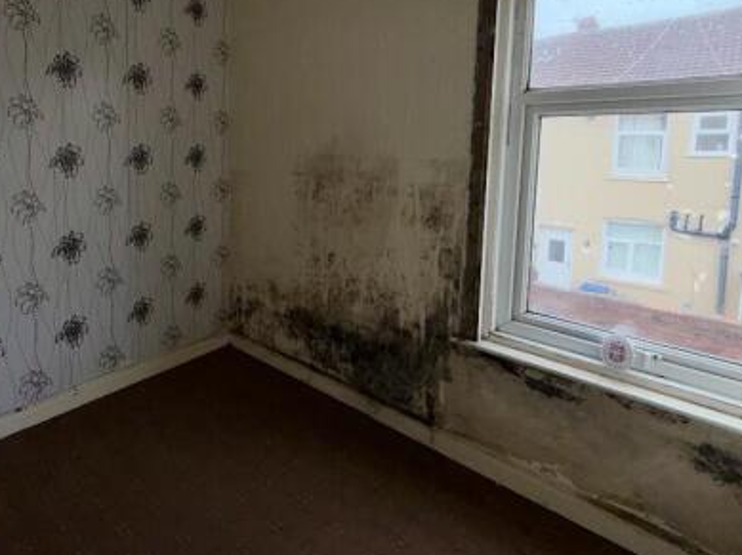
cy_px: 190
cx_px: 228
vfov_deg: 62.0
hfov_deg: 75.7
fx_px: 450
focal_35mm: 21
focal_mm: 2.22
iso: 32
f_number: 2.2
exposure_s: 1/107
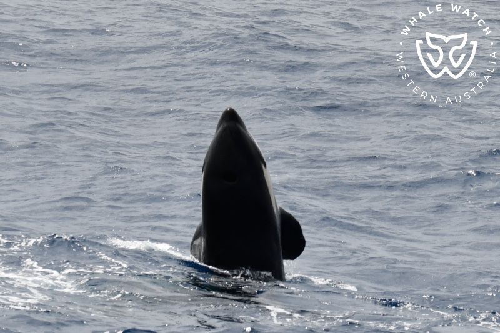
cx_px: 250
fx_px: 4374
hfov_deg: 6.5
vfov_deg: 4.4
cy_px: 166
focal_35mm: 315
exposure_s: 1/2000
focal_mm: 210
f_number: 8
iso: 280
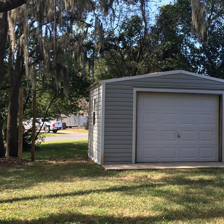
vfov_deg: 30.6
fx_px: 410
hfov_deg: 30.2
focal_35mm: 56
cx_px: 159
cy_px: 116
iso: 25
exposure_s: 1/204
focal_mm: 4.15
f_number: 2.2
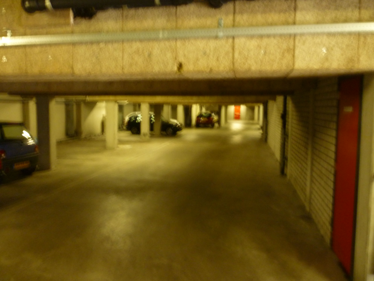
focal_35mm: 29
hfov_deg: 61.7
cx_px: 187
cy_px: 140
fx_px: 313
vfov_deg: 48.2
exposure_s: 1/4
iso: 400
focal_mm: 5.2
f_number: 3.3
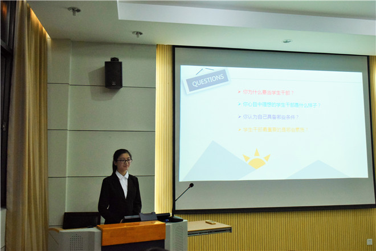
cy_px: 126
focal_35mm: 34
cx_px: 188
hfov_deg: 55.1
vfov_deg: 38.4
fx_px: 360
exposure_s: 1/160
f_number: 6.3
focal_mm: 23
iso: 3200
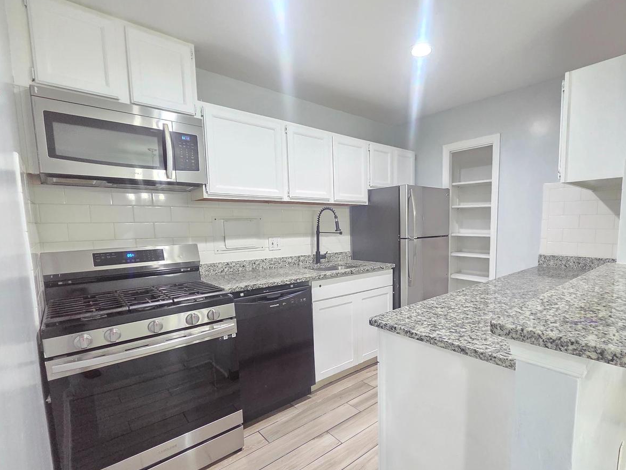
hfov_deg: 93.9
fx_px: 289
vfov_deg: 77.9
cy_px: 257
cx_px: 358
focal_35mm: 16
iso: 1600
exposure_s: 1/60
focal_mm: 2.2
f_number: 2.2
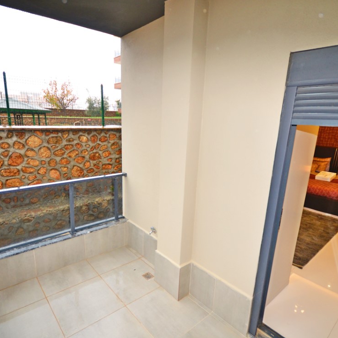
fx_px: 221
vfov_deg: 74.8
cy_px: 174
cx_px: 159
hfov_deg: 74.8
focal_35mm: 20
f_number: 4
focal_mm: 10
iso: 360
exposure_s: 1/60
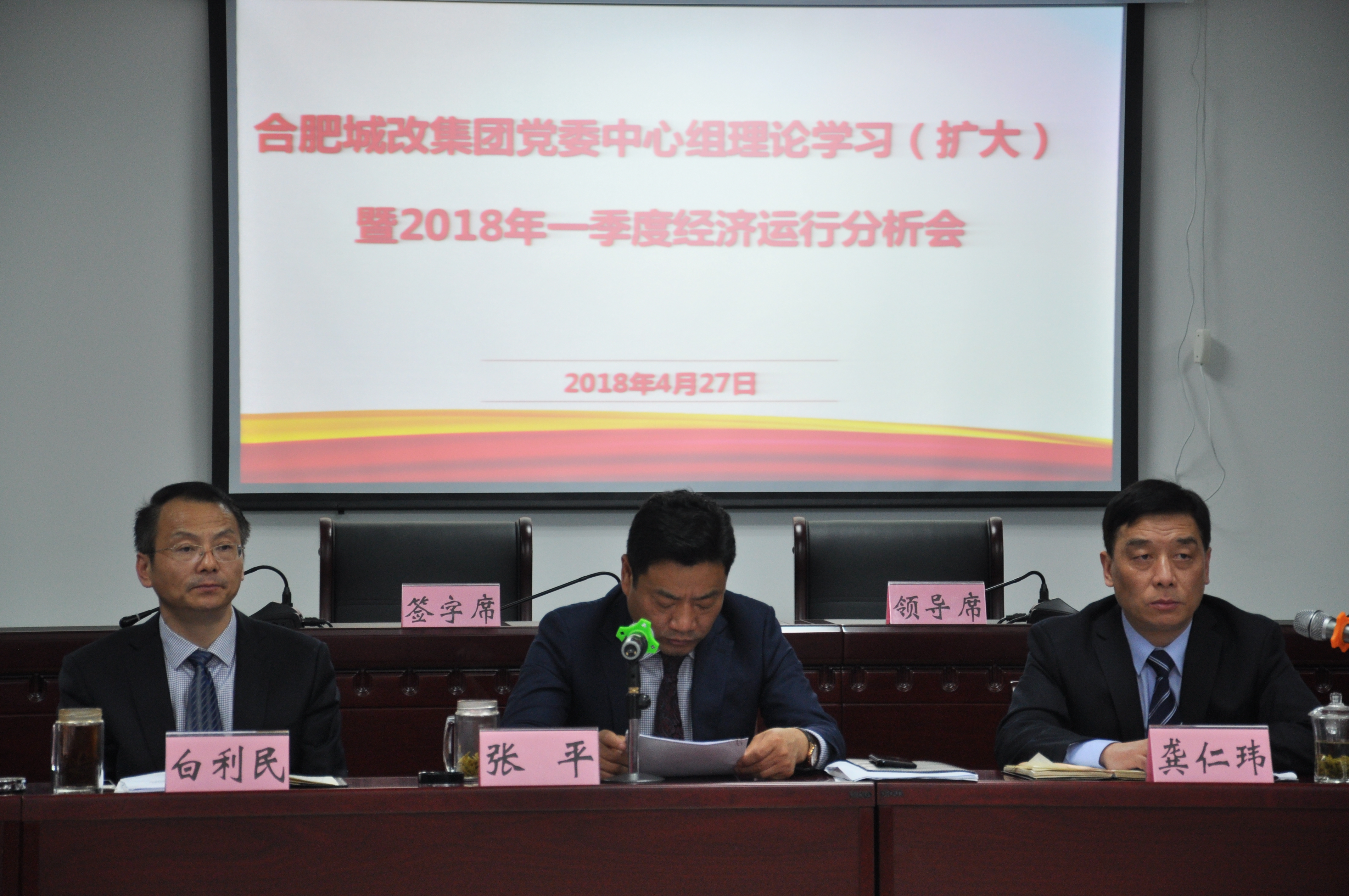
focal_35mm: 135
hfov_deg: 15.2
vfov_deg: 10.1
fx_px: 5053
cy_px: 448
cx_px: 674
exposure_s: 1/50
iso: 640
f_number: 5.6
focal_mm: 90
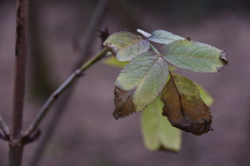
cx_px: 125
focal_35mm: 129
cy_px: 83
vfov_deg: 10.6
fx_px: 896
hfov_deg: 15.9
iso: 100
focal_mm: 86
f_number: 5.3
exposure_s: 1/80
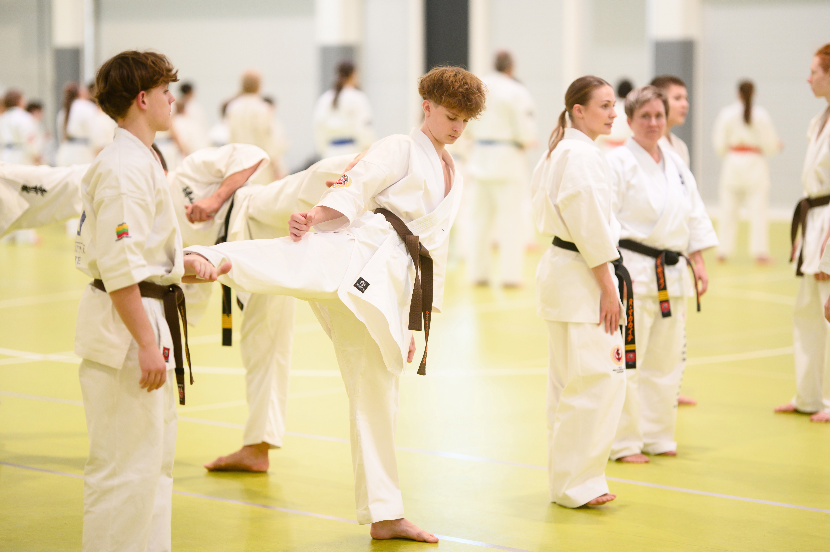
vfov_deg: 13.0
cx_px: 415
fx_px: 2419
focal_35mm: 105
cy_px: 276
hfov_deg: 19.5
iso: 500
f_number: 1.4
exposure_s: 1/250
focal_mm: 105
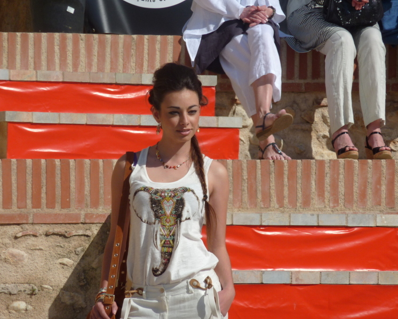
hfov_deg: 6.2
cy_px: 159
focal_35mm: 314
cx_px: 207
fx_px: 3699
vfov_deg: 4.9
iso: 80
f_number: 4.9
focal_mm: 49.2
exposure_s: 1/800
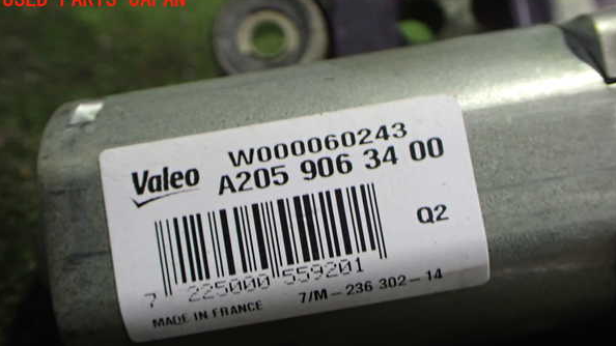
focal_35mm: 33
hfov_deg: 59.5
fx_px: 539
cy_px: 220
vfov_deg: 35.4
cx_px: 308
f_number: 2.3
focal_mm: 5.4
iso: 800
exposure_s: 1/50
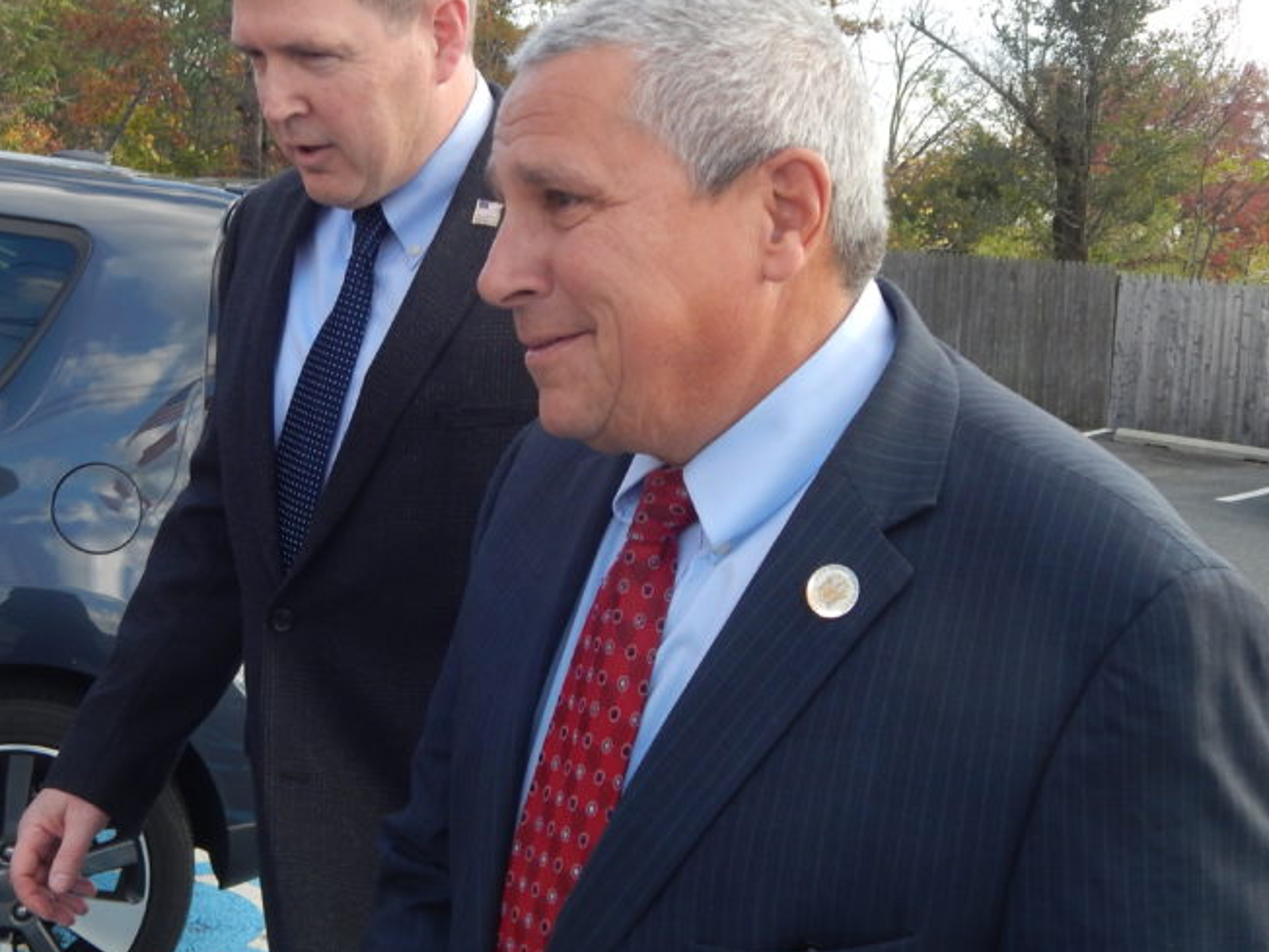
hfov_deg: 34.6
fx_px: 2016
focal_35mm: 55
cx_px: 434
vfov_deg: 26.5
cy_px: 352
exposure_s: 1/250
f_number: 3.3
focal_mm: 6.1
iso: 125
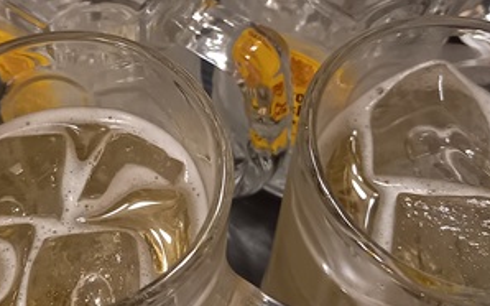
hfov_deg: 35.5
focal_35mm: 57
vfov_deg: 22.6
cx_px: 186
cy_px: 99
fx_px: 761
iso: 400
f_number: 1.8
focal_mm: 4.65
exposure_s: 1/40
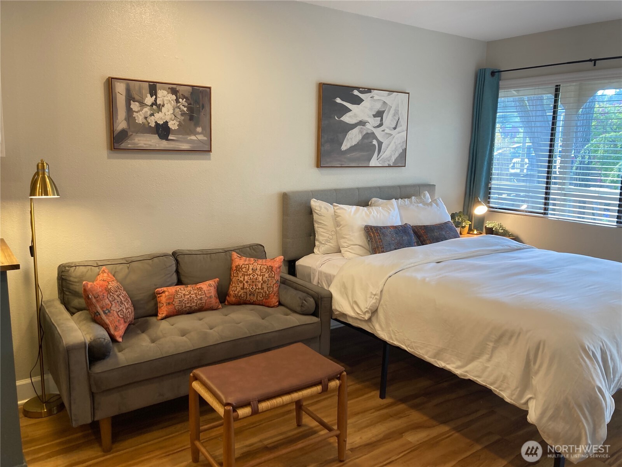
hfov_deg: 63.4
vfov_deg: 49.7
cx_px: 311
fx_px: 503
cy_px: 234
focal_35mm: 28
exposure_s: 1/60
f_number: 1.8
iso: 64
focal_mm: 3.99
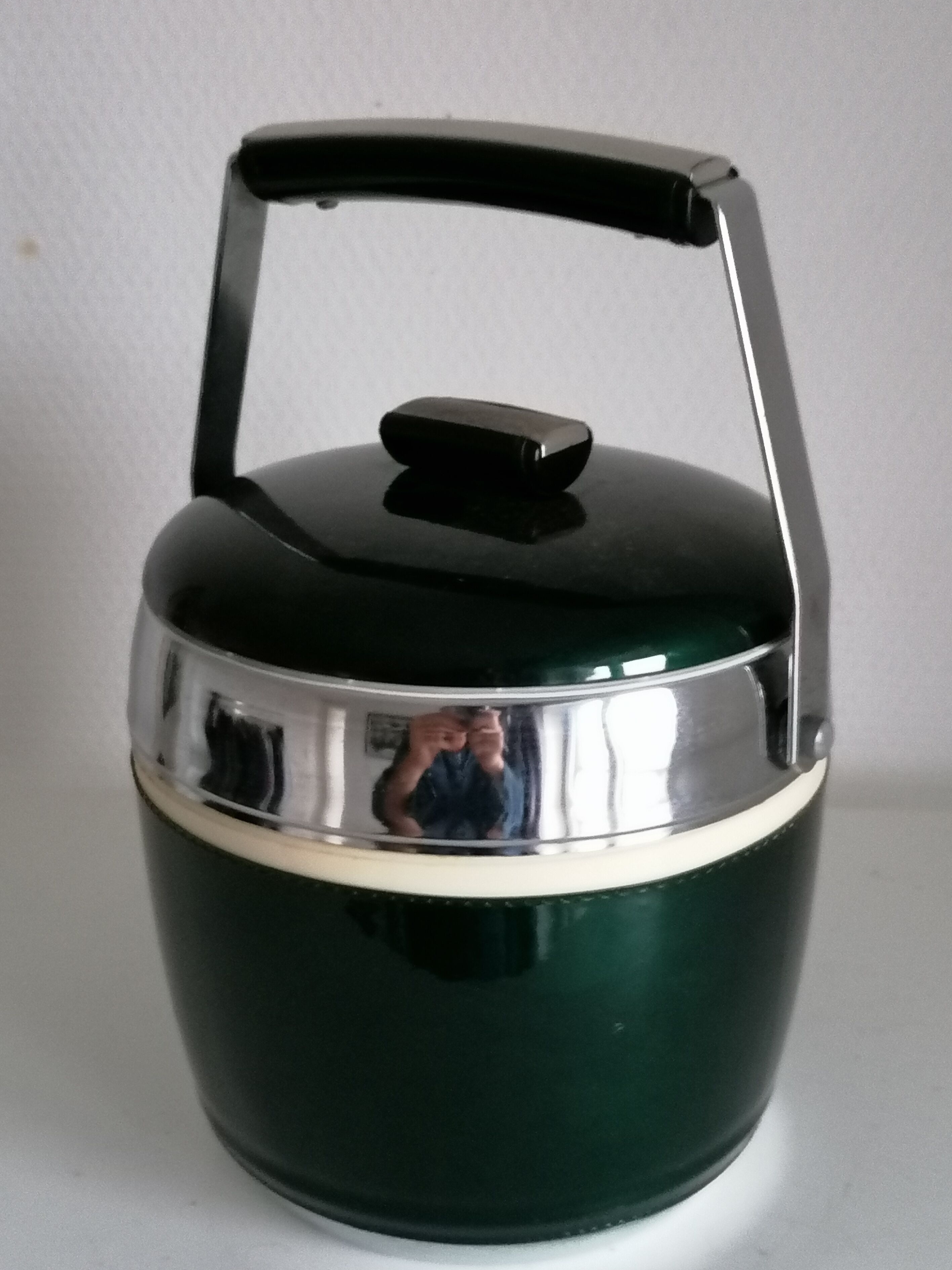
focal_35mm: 53
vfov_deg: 36.2
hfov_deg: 27.5
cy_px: 648
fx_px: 1944
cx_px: 483
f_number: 1.8
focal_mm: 4.75
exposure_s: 1/16.7
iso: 640
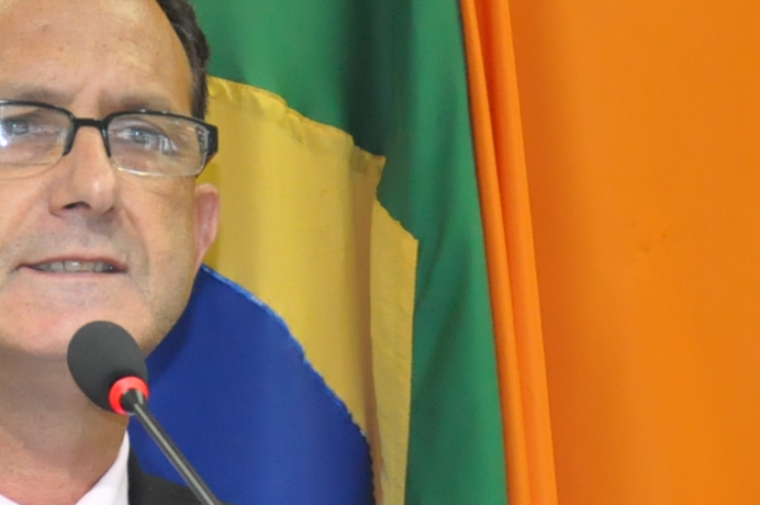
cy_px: 486
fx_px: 6074
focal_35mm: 288
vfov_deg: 4.8
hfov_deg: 7.1
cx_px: 63
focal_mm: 62
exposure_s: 1/80
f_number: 5.3
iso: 2000
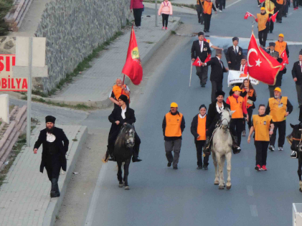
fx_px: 4559
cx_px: 269
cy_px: 93
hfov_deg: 3.8
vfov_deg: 2.8
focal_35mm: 523
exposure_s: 1/80
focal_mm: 49
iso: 400
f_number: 4.7
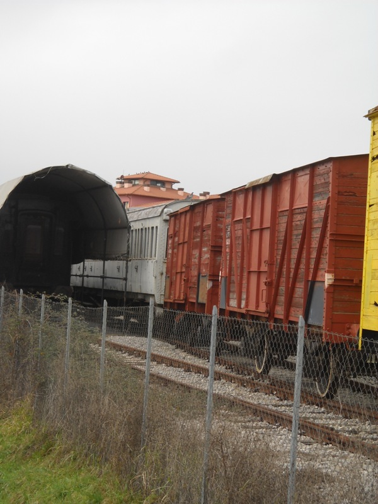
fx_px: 1310
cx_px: 189
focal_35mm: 90
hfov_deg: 16.4
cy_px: 252
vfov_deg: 21.8
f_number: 4.8
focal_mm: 14.9
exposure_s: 1/109
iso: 64
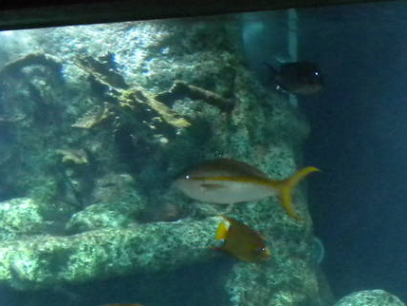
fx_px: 1623
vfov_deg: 10.7
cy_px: 235
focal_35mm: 138
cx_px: 488
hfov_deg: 13.9
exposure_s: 1/16
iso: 400
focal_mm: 6.6
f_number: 3.5
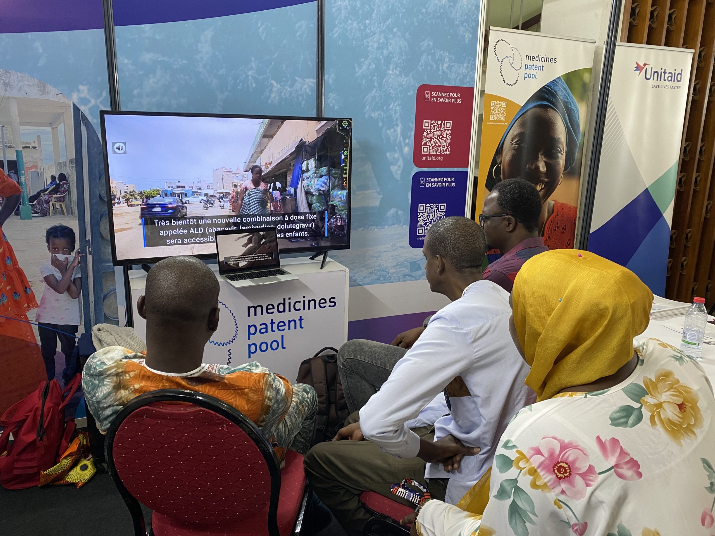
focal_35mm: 26
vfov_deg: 53.1
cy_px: 268
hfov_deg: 67.3
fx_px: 537
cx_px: 358
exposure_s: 1/50
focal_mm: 4.25
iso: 160
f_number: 1.8
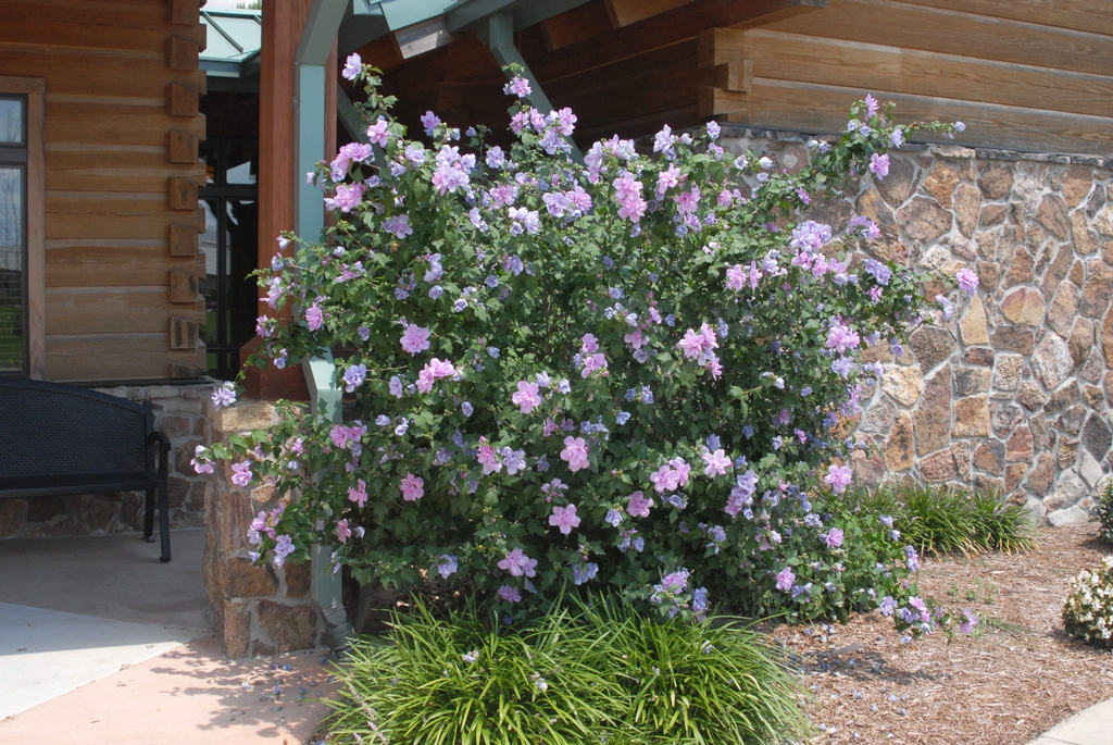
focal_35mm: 42
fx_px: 1300
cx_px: 556
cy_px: 372
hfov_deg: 46.4
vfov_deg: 32.0
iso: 400
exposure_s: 1/250
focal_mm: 28
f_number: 8
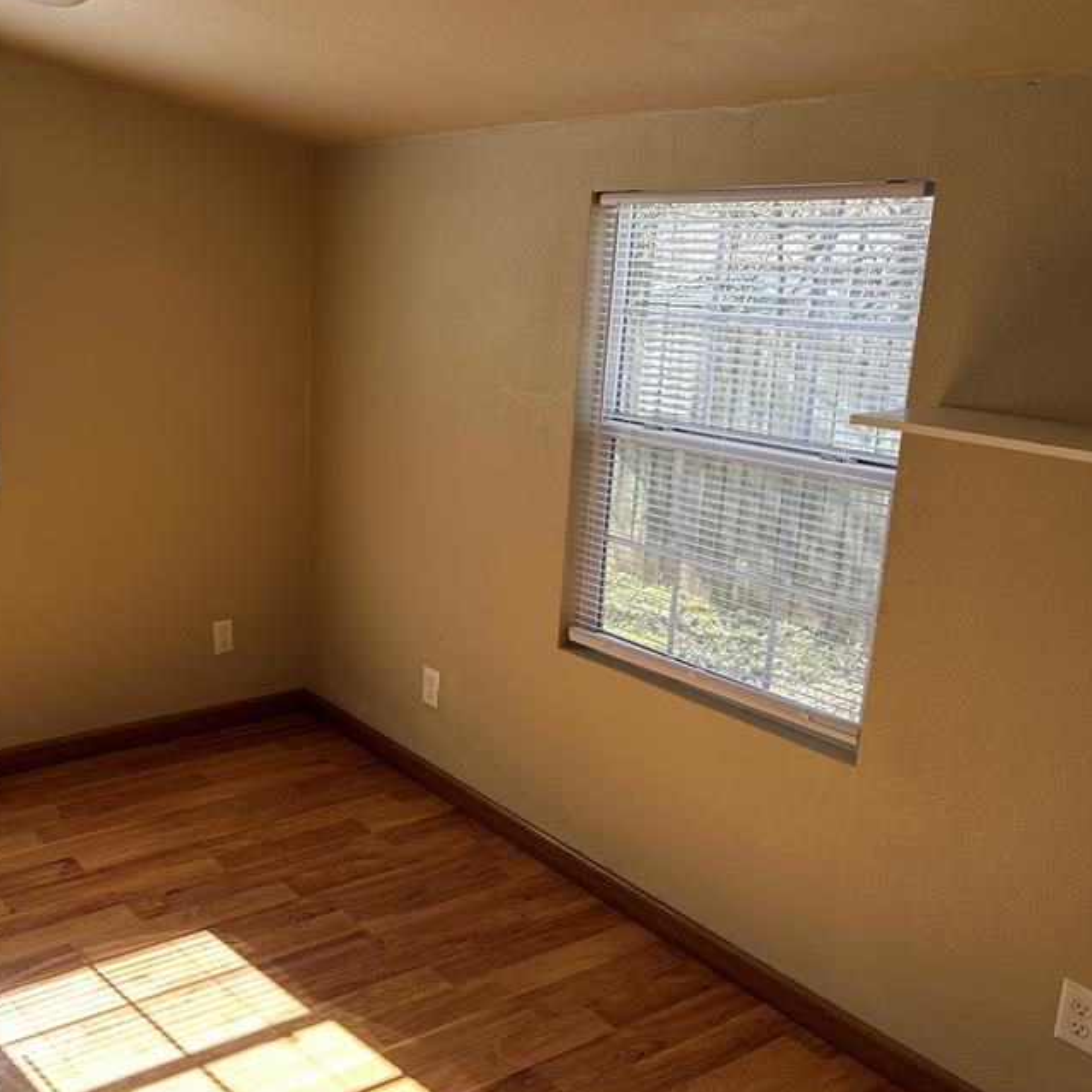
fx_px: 1213
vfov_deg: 48.4
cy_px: 559
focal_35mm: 34
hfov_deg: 46.9
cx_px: 289
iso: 80
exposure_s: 1/202
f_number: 1.78
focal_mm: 6.86
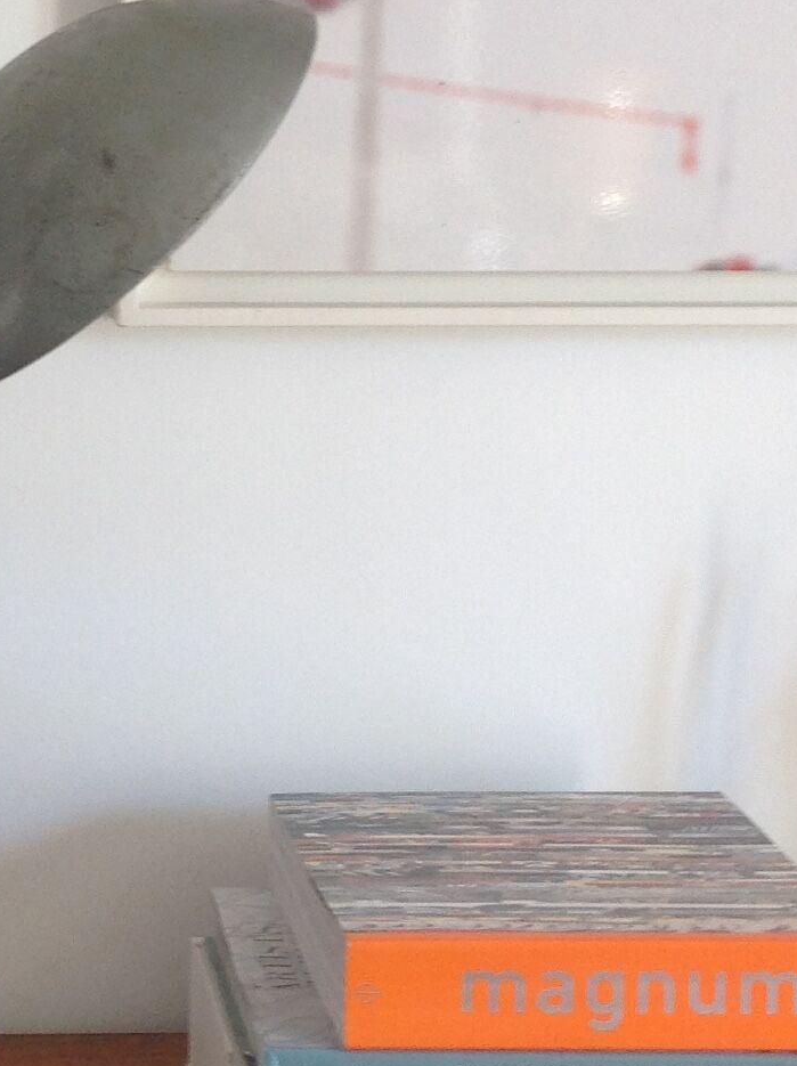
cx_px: -3
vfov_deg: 20.3
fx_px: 2984
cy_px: 488
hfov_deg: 15.0
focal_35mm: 97
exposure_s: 1/30
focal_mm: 4.28
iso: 50
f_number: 2.4
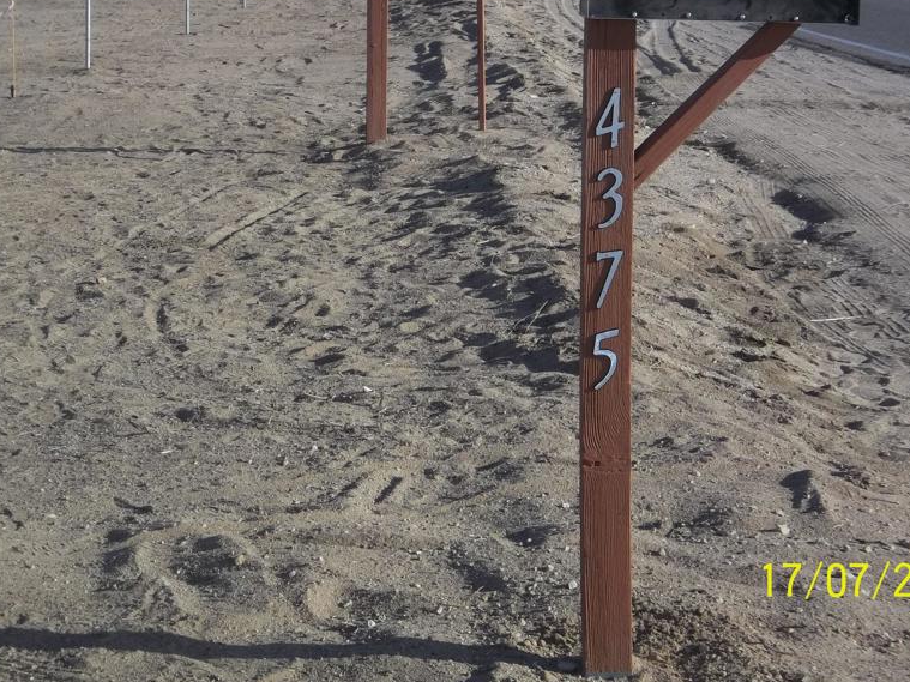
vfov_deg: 17.3
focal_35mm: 85
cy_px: 231
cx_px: 429
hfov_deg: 23.0
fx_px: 2234
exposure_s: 1/400
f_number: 5.6
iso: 80
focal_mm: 11.2
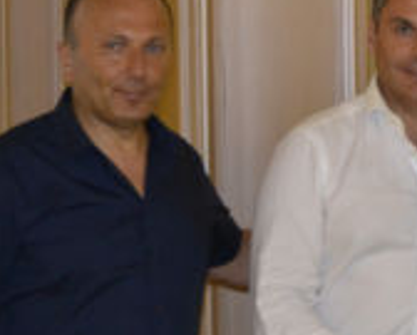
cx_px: 680
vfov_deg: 9.9
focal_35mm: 156
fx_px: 1925
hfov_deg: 11.7
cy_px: 107
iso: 1100
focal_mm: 31
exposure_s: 1/60
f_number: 4.2
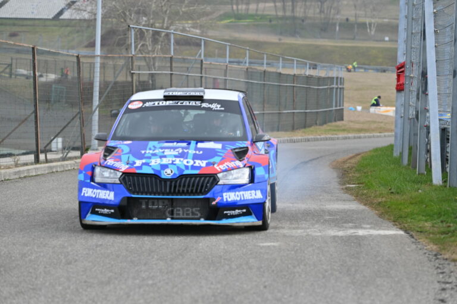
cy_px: 152
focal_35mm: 130
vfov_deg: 10.5
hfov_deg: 15.8
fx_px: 1649
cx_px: 228
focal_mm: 130
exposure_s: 1/1600
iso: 1100
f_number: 4
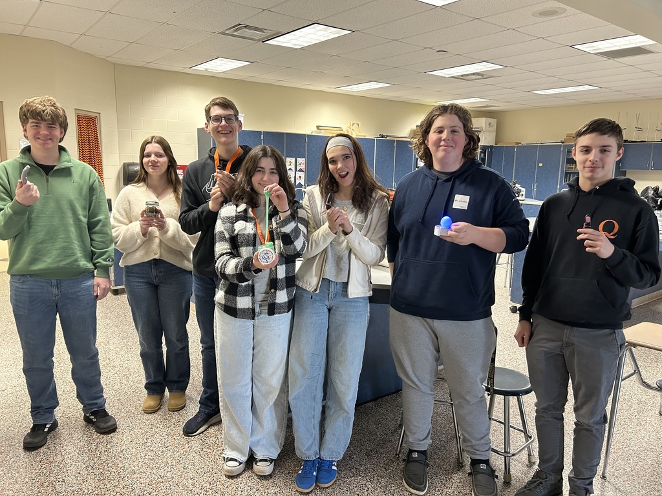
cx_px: 331
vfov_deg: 53.1
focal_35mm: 26
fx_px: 497
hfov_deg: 67.3
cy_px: 248
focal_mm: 5.7
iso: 200
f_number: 1.5
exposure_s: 1/60
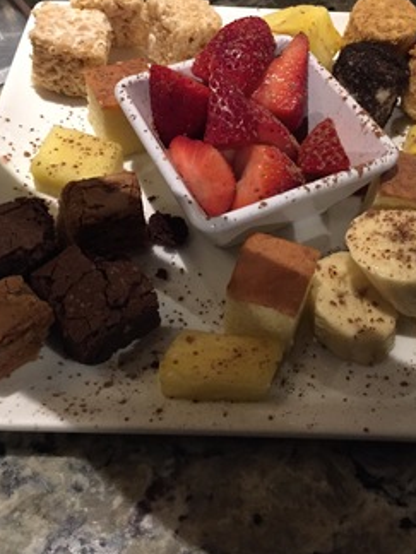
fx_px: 689
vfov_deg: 43.3
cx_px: 238
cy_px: 192
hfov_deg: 33.5
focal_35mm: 43
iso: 320
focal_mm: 4.15
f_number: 2.2
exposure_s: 1/15
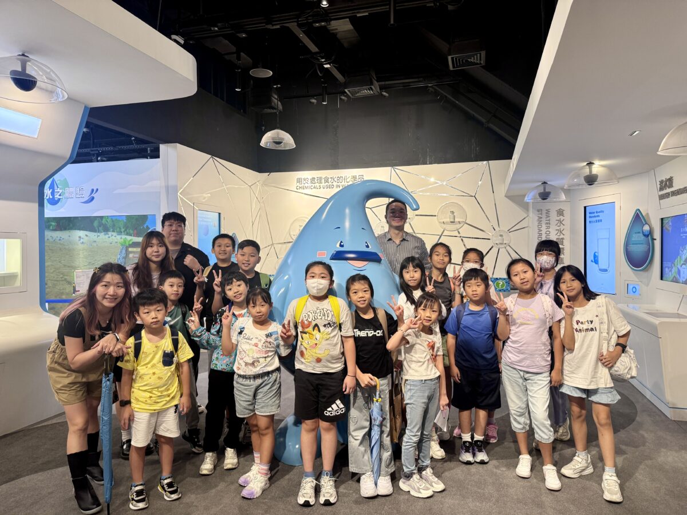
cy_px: 258
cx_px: 344
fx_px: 476
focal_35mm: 24
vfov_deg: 56.8
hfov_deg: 71.6
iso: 125
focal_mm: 6.76
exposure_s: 1/50
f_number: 1.78
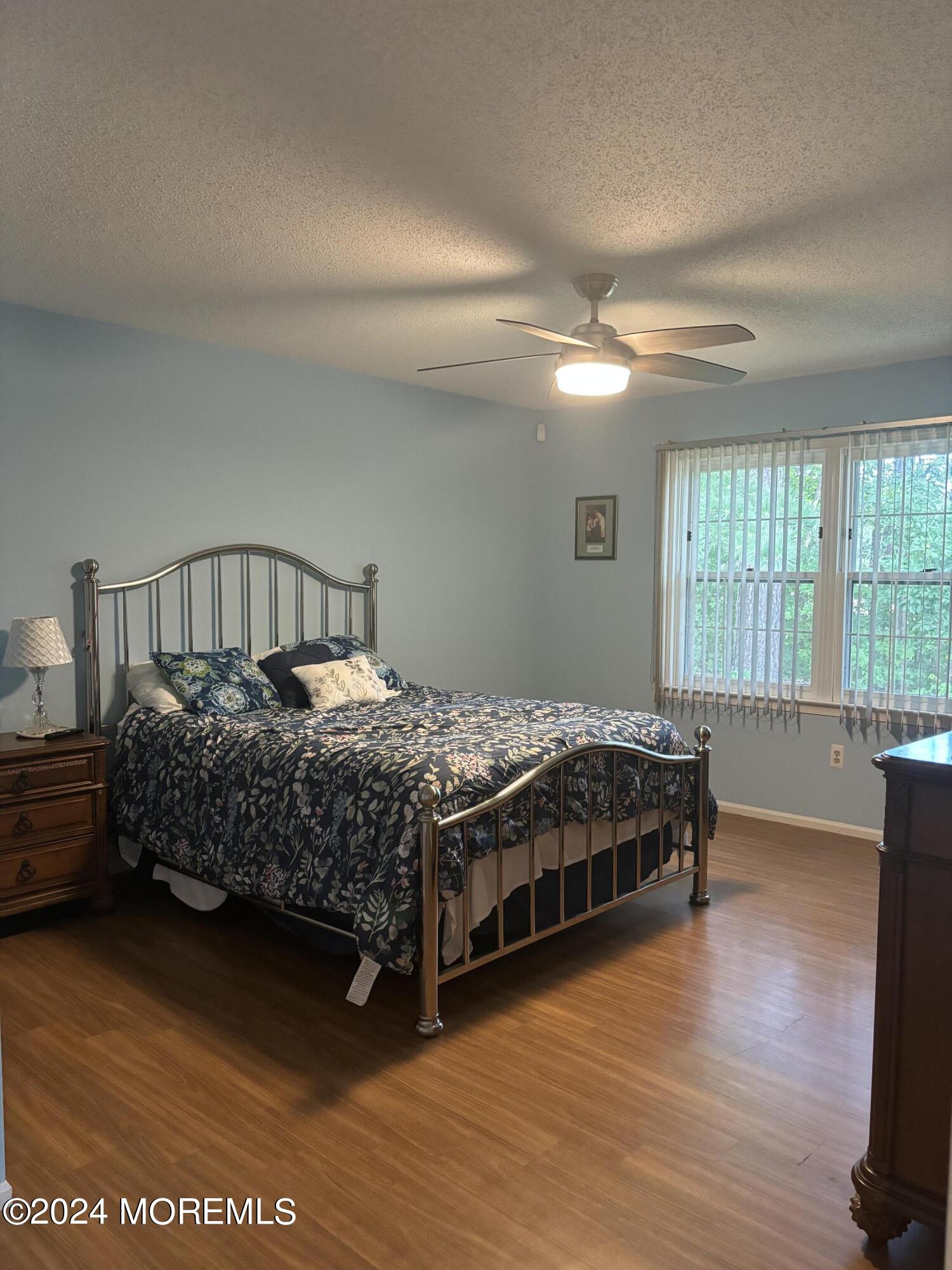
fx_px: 953
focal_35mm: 26
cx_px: 476
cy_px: 635
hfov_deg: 53.1
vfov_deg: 67.3
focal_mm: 5.96
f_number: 1.6
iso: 500
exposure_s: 1/60
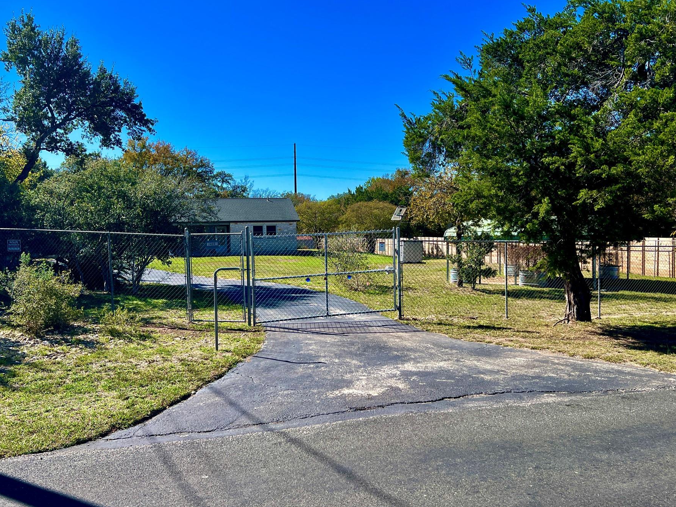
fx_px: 586
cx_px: 334
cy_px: 262
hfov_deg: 60.0
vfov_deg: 46.8
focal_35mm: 30
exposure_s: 1/3165
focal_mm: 5.7
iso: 50
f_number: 1.5
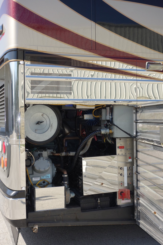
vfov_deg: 41.9
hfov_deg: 28.6
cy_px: 122
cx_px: 82
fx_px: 319
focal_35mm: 47
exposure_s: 1/250
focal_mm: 17.6
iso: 125
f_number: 5.6
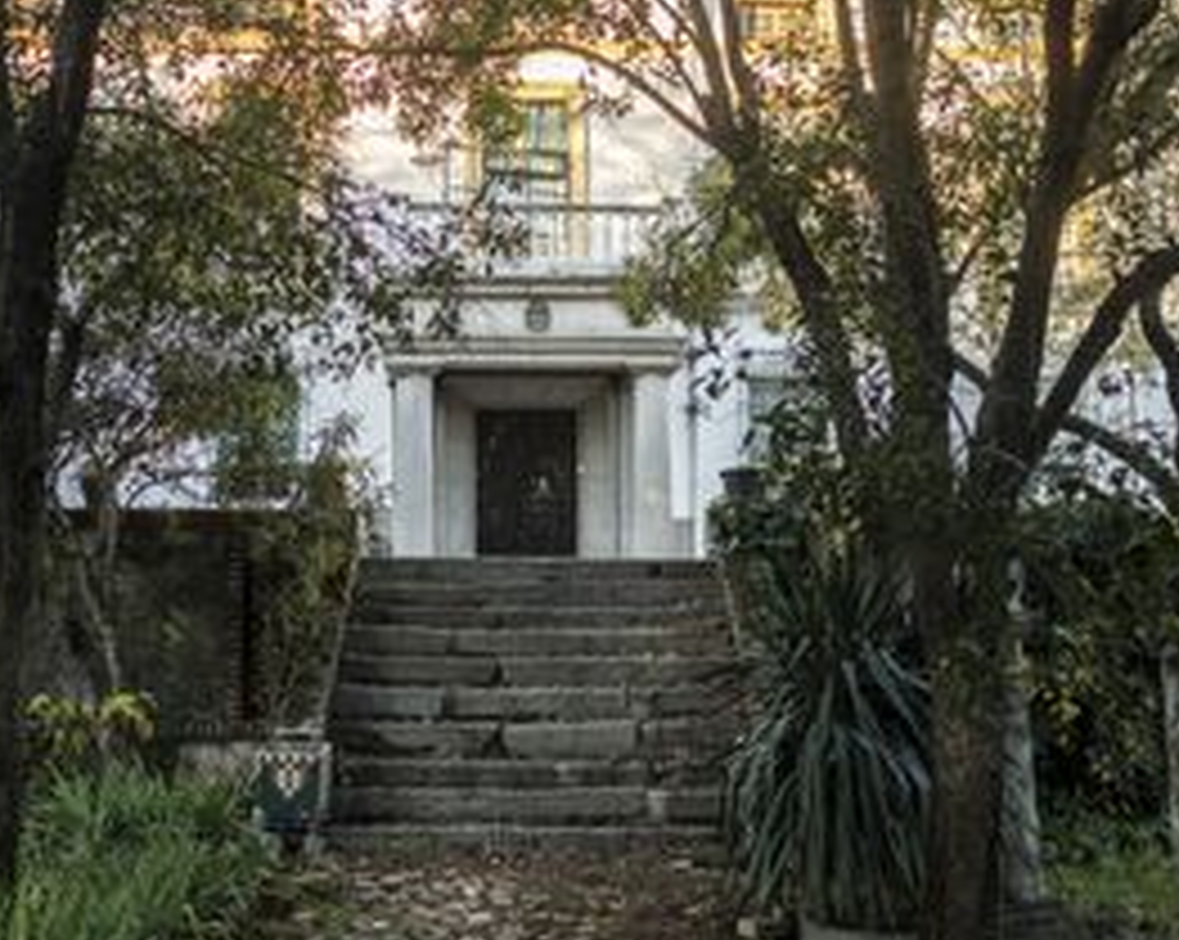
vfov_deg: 29.1
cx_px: 513
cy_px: 445
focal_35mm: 52
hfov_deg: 36.0
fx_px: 1812
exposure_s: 1/1000
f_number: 1.4
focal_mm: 23
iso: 250
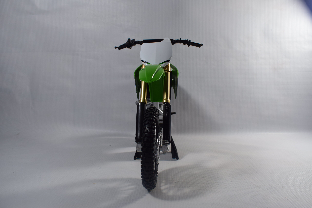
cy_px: 104
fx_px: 273
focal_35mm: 32
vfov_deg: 41.7
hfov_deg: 59.5
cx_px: 156
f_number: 8
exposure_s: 1/60
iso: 400
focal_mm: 21
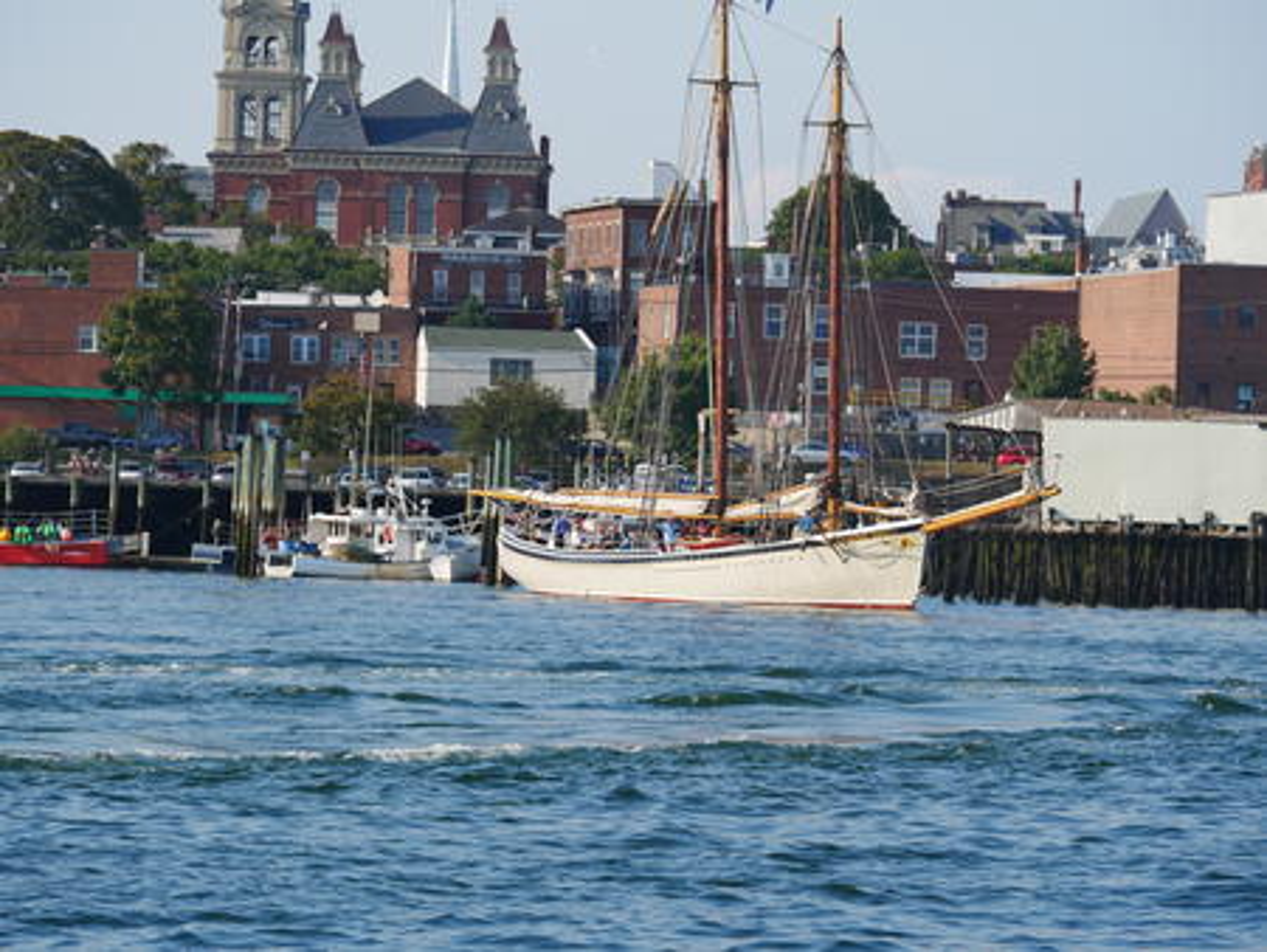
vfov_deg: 6.9
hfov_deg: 9.2
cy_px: 476
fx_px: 7910
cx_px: 634
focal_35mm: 216
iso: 200
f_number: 5.6
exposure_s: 1/800
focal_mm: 108
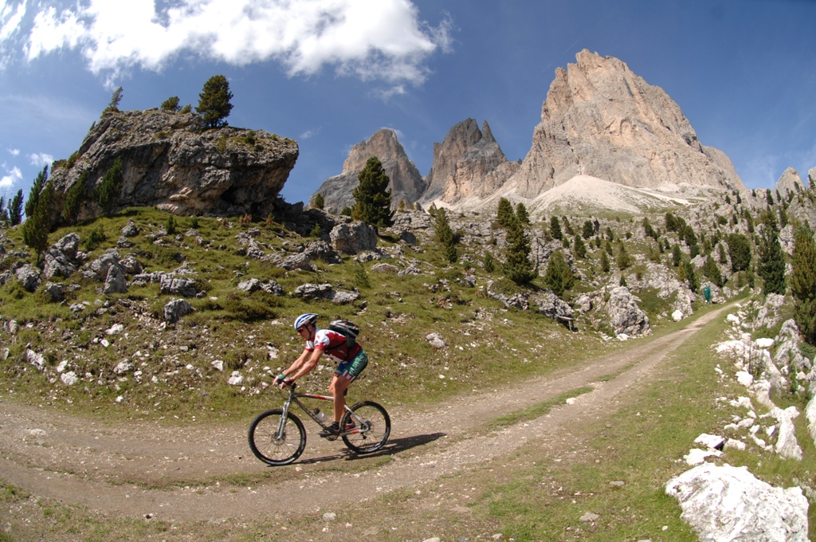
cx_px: 408
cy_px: 271
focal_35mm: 16
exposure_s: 1/500
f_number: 5.3
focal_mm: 10.5
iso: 100
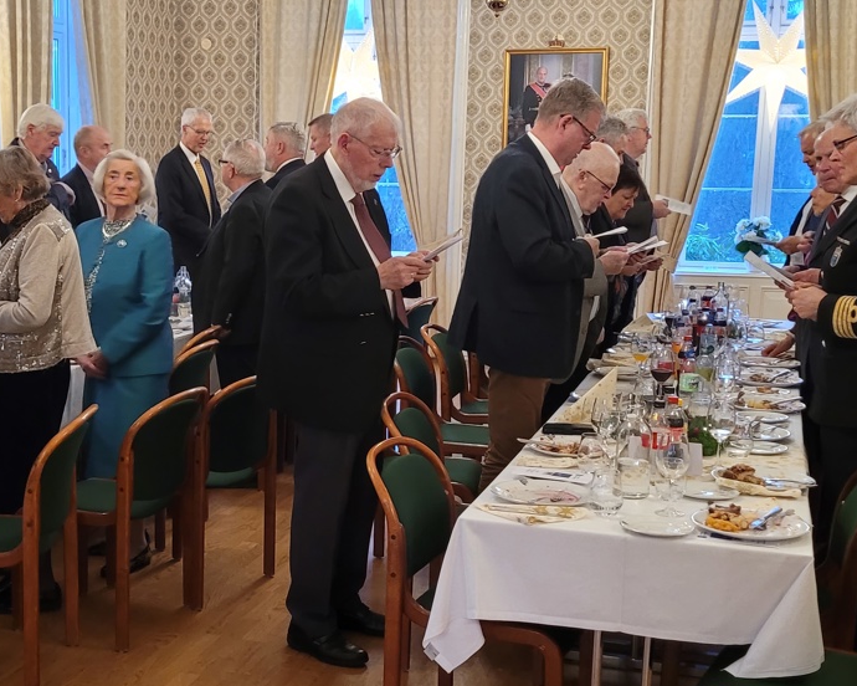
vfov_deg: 28.5
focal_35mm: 53
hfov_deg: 35.1
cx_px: 302
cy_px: 411
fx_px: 1344
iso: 800
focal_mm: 5.4
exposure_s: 1/50
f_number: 1.8
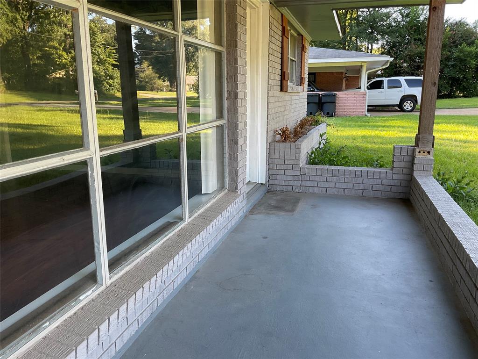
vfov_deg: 48.2
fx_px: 400
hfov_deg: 61.7
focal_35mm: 29
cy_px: 180
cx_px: 239
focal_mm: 3
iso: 40
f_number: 1.8
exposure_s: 1/122
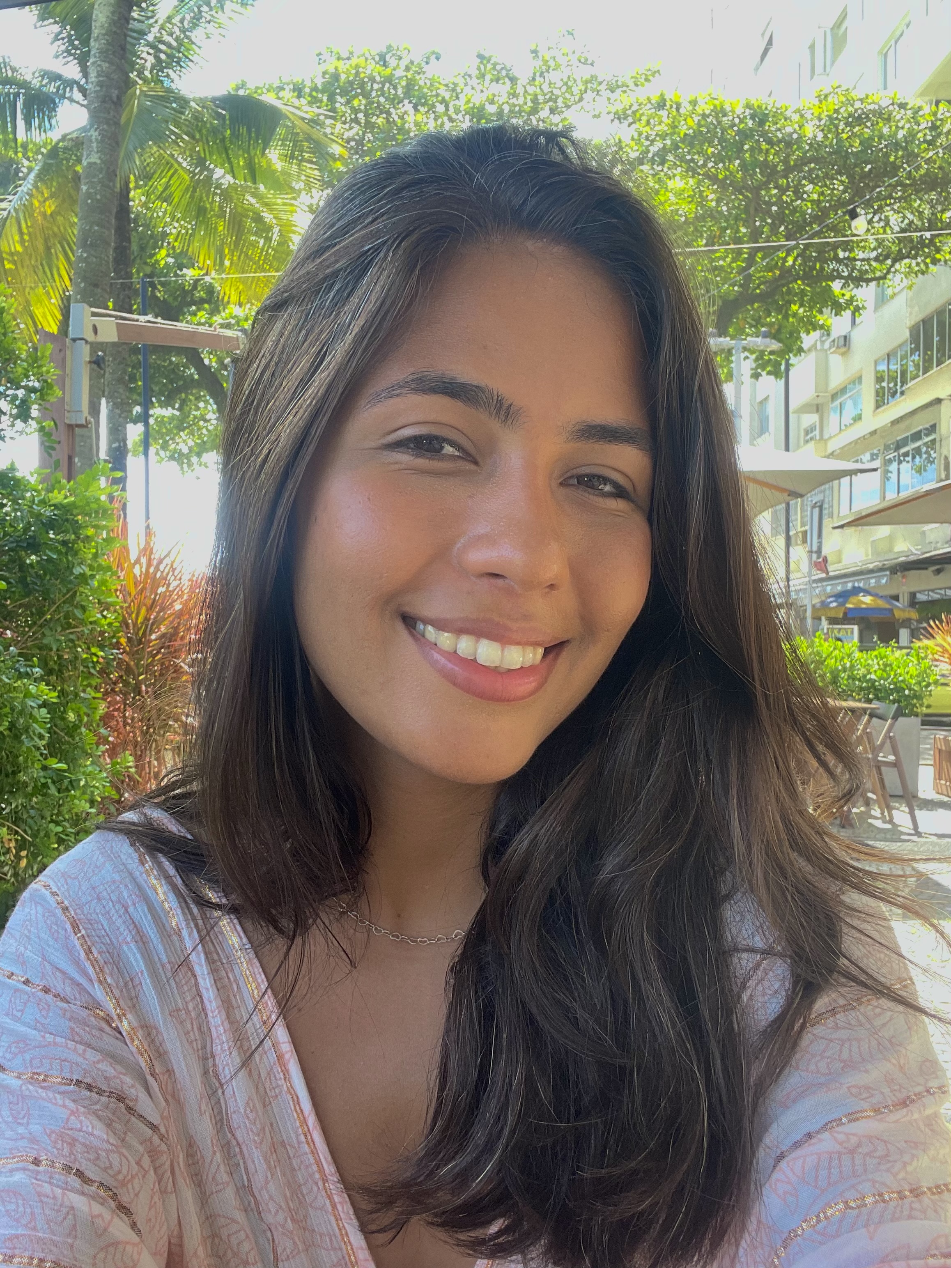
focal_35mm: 30
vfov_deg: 60.0
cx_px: 476
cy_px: 634
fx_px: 1099
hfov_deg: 46.8
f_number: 2.2
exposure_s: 1/121
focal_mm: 2.71
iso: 64
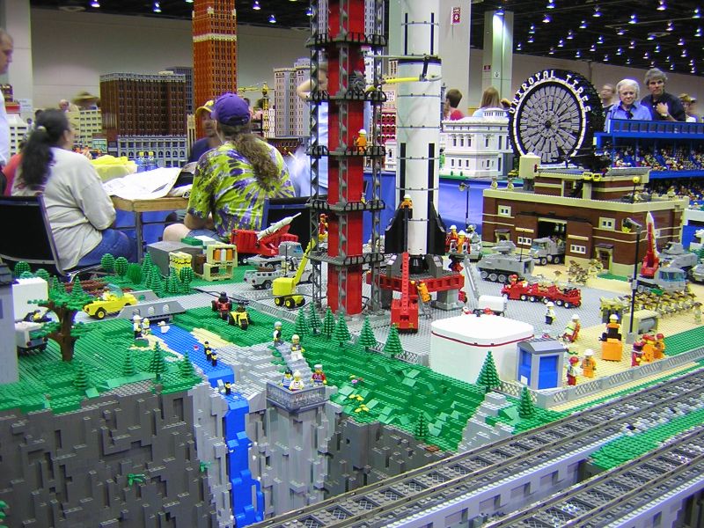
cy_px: 264
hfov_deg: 51.4
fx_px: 732
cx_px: 352
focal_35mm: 36
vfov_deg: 39.7
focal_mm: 4.7
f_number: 2.6
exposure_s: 1/4.4
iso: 100
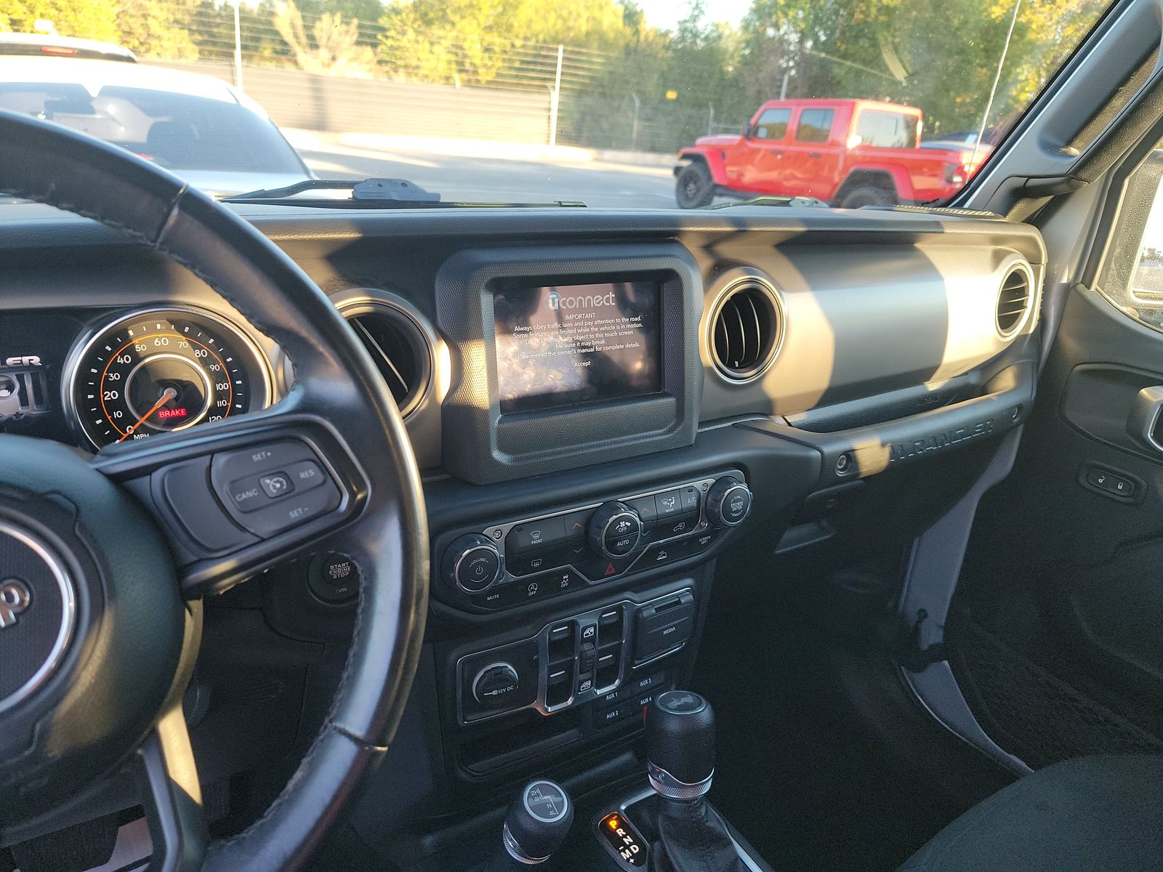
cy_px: 436
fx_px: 806
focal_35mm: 24
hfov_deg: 71.6
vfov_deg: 56.8
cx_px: 582
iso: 110
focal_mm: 6.7
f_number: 1.8
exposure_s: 1/59
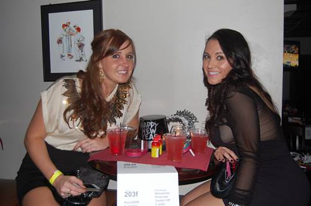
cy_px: 103
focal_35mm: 34
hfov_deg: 55.2
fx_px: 298
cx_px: 156
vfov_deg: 38.3
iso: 400
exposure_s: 1/60
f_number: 3.8
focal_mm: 23
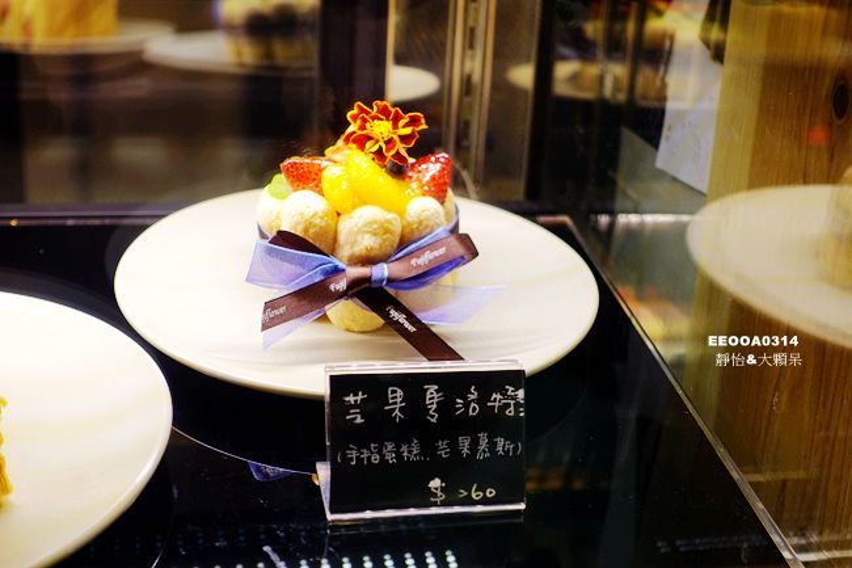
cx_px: 426
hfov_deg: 35.6
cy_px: 284
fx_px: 1325
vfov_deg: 24.2
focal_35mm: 56
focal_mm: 20.63
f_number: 2.8
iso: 160
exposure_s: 1/60
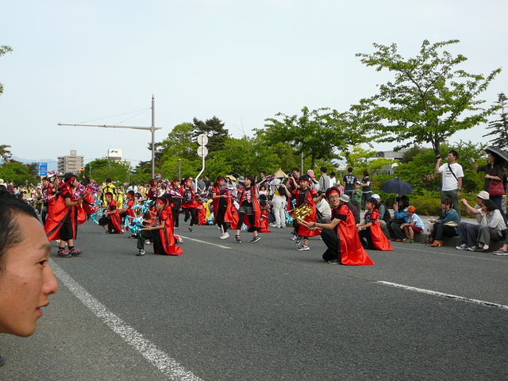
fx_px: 690
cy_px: 190
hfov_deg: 40.4
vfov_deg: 30.9
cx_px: 254
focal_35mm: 47
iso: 100
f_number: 3.3
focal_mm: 7
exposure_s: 1/640
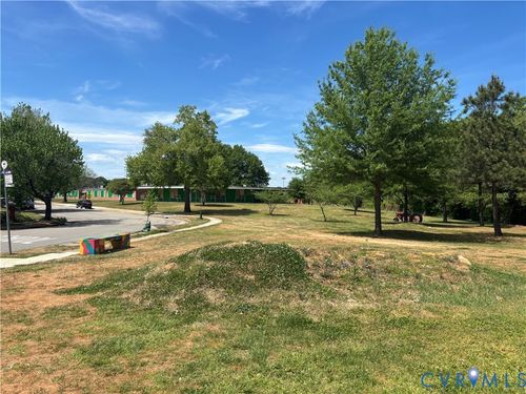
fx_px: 395
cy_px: 197
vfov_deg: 53.1
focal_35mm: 26
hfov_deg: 67.3
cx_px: 263
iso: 50
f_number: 1.6
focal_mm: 5.96
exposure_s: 1/3205
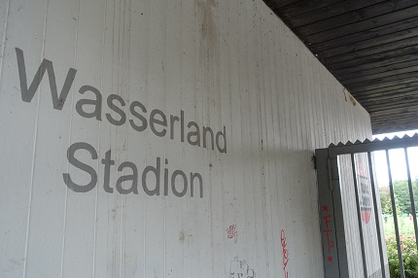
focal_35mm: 30
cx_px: 209
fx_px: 348
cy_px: 139
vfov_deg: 43.5
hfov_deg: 62.0
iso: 125
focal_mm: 11.12
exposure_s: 1/60
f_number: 2.8
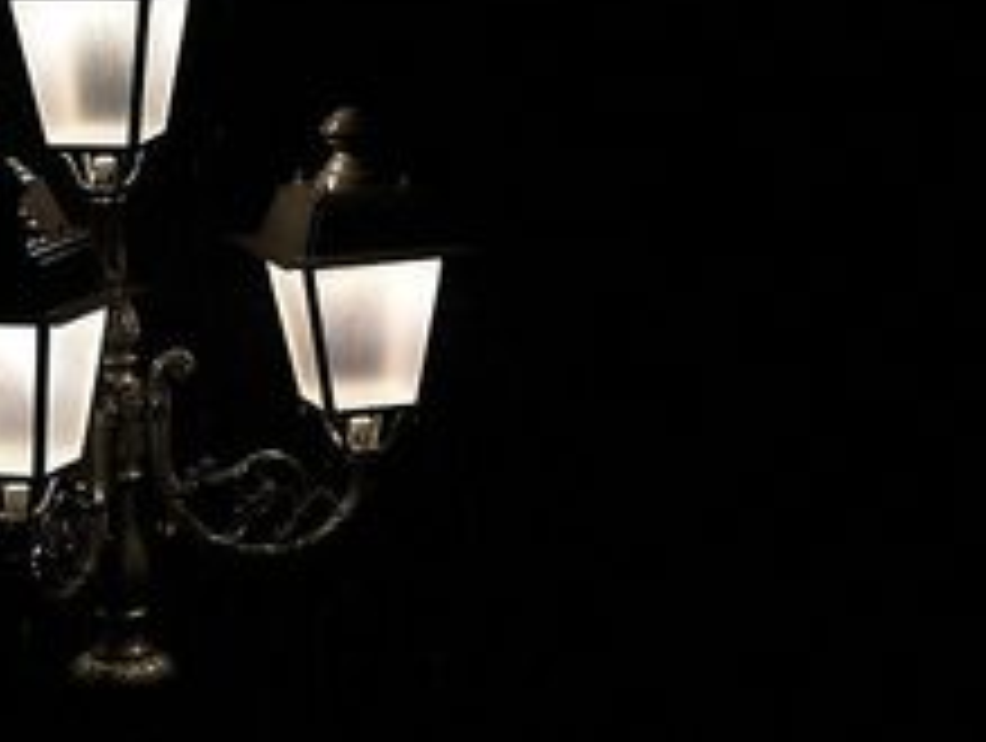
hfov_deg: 10.7
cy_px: 436
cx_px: 144
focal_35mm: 184
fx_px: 5250
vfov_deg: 8.1
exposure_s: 1/100
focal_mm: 70
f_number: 5
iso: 400
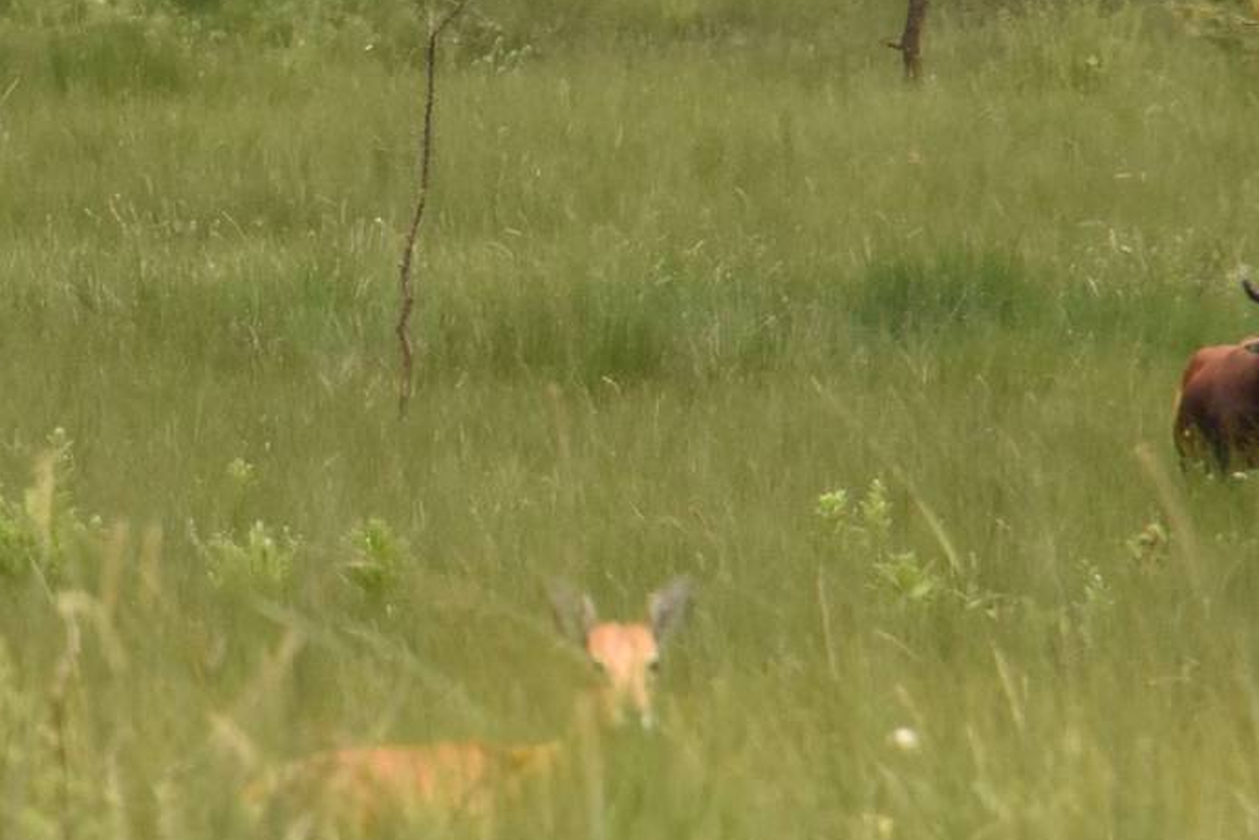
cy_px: 350
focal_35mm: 1046
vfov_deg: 1.3
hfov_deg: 2.0
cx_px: 176
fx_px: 36586
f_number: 13
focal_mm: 300
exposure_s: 1/1600
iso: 2000
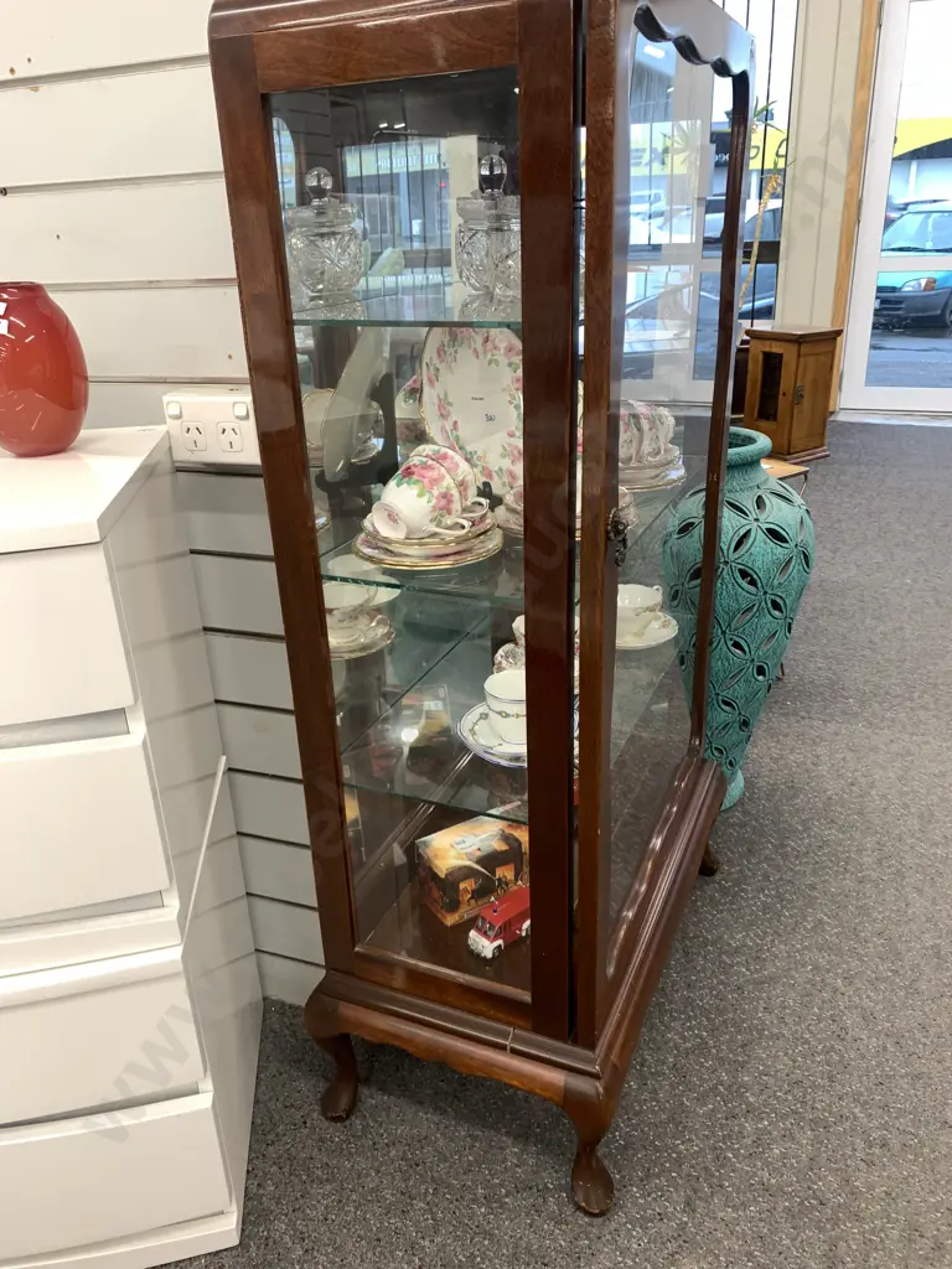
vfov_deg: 67.3
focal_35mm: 26
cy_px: 634
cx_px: 476
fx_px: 953
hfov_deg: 53.1
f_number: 1.8
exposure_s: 1/50
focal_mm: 4.25
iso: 64
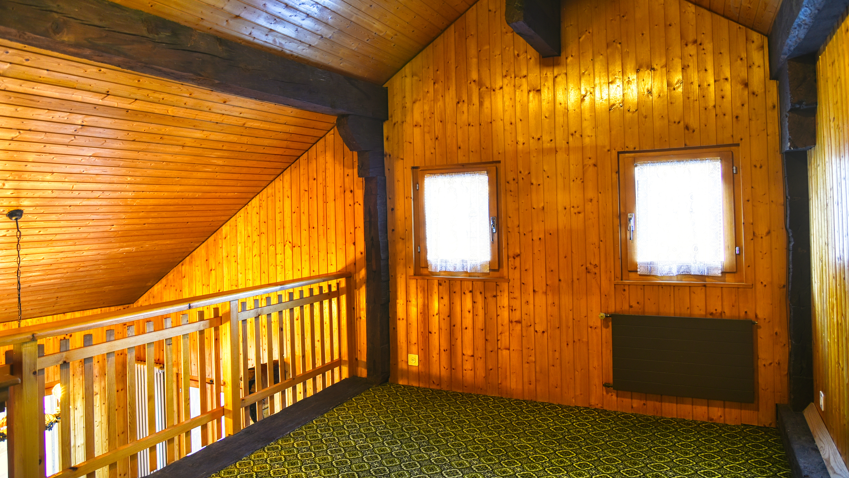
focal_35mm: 26
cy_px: 201
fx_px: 585
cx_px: 412
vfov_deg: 44.2
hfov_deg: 71.9
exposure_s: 1/50
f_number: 4
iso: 250
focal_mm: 24
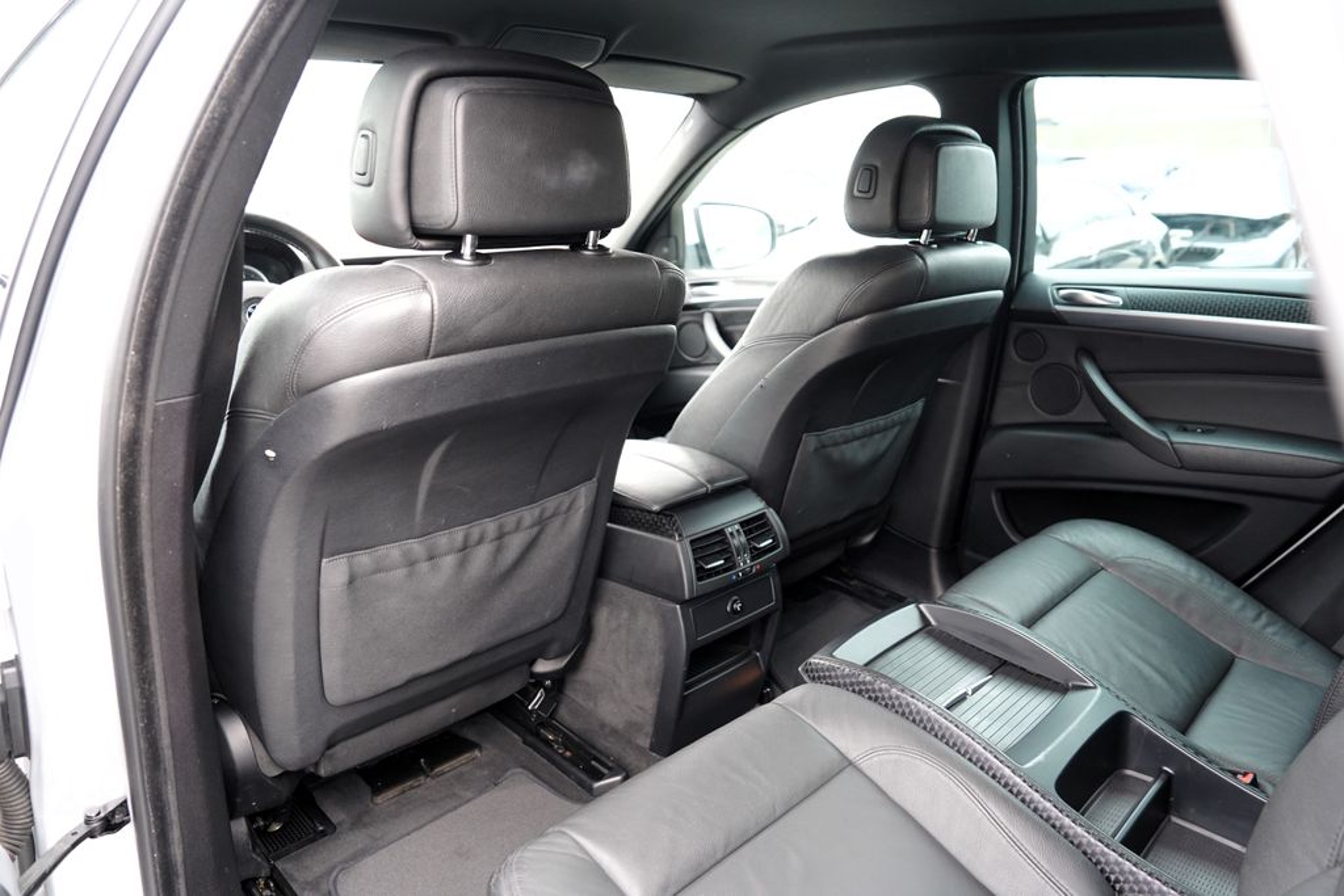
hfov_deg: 73.7
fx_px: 896
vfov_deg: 53.1
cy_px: 448
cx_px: 672
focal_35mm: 24
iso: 1250
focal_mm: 24
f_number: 4
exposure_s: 1/60
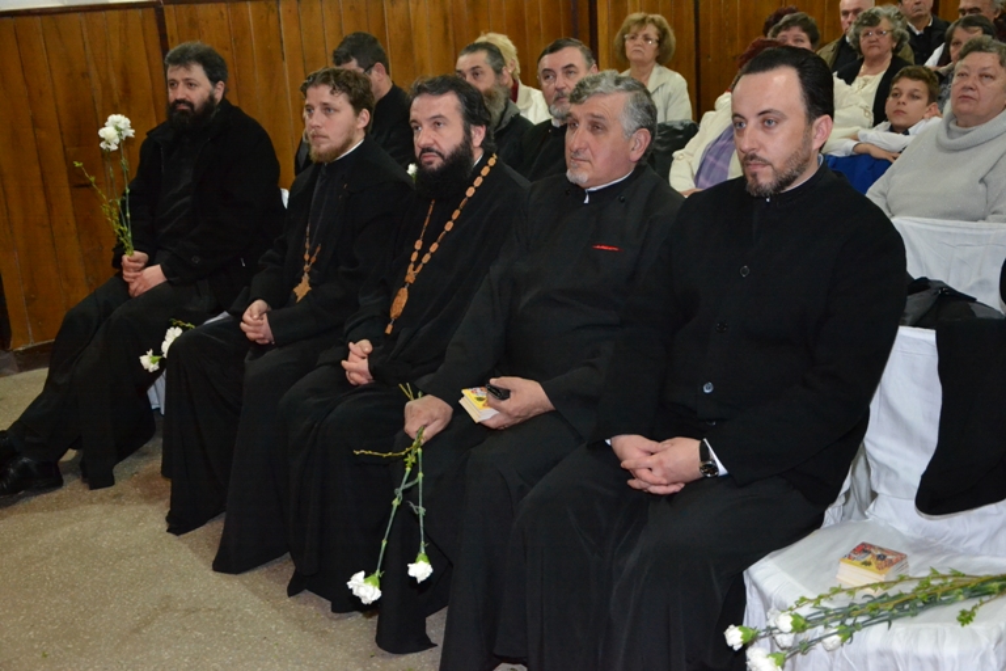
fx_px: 1257
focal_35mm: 45
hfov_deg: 43.6
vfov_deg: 29.9
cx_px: 503
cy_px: 336
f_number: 4.2
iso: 3200
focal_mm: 30
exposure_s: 1/60
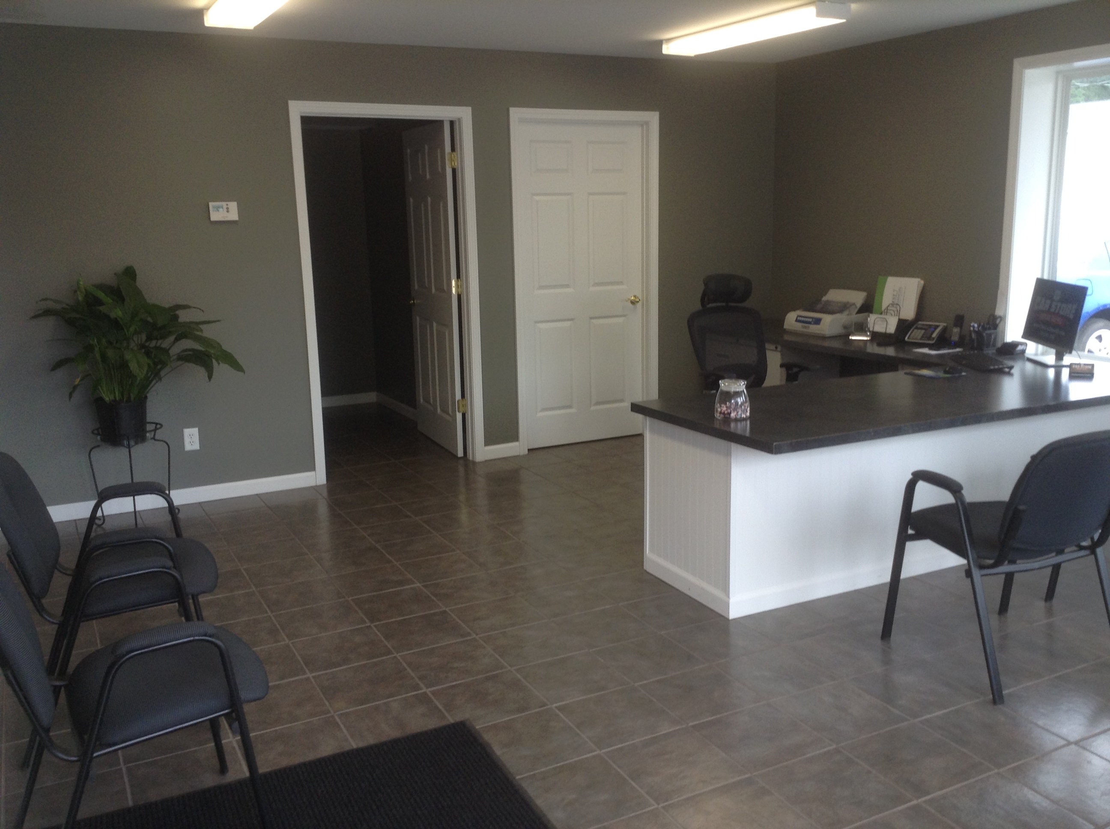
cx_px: 555
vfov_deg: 42.8
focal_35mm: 33
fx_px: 1057
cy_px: 414
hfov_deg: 55.4
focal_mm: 3.3
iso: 40
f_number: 2.4
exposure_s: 1/33
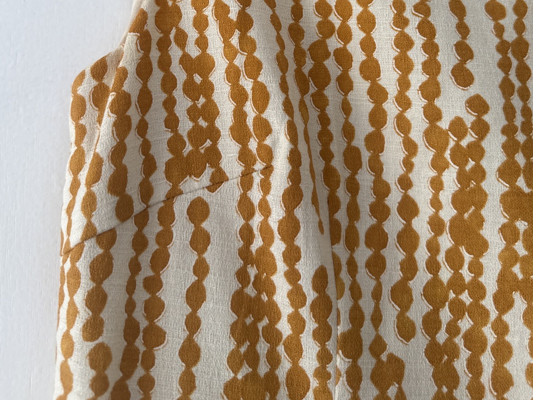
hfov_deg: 55.3
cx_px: 271
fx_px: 508
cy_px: 37
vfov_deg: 39.7
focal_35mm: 33
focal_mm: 6.76
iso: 160
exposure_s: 1/121
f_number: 1.78
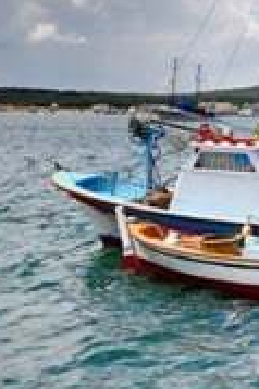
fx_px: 930
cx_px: 468
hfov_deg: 14.0
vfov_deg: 23.4
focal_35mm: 86
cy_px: 102
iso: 200
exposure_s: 1/250
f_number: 8
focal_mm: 10
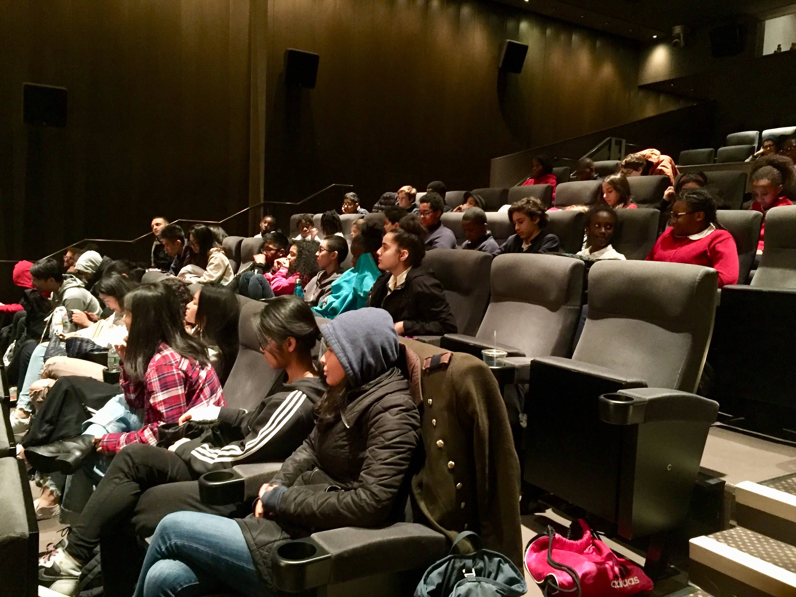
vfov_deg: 48.2
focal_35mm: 29
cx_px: 398
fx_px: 667
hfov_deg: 61.7
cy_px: 298
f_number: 2.2
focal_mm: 4.15
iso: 640
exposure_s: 1/15
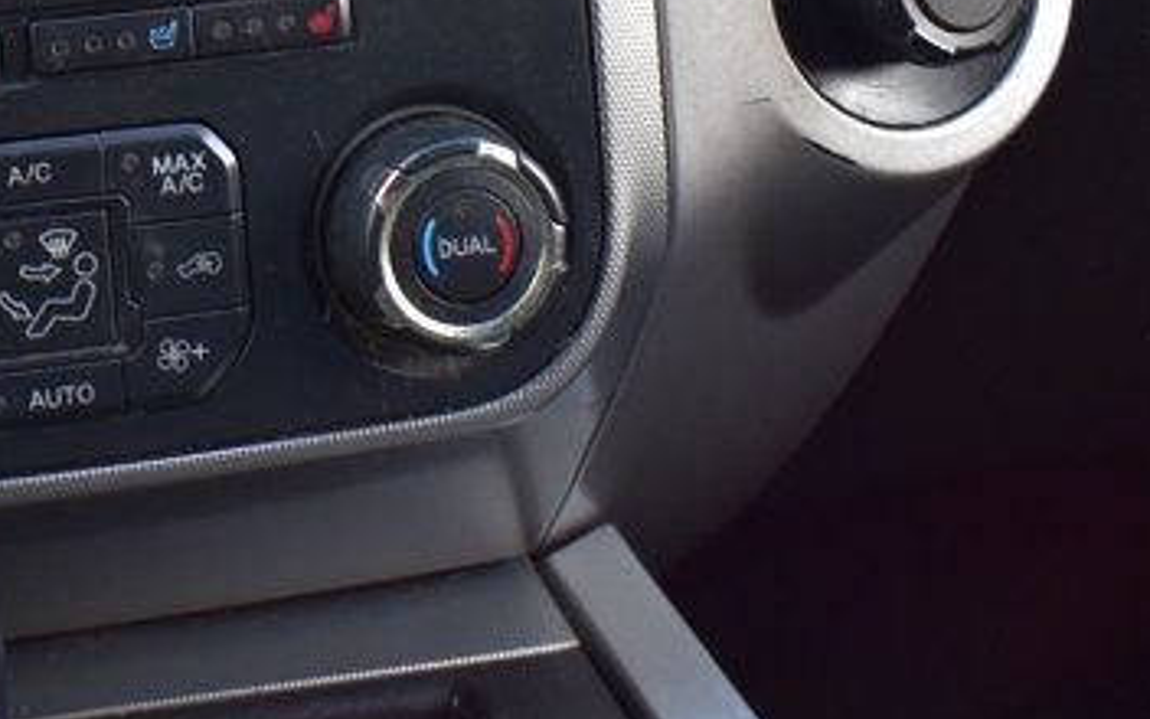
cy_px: -350
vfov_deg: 15.1
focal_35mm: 80
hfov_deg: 24.3
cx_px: -88
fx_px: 2507
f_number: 6.3
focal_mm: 18
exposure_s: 1/15
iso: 450
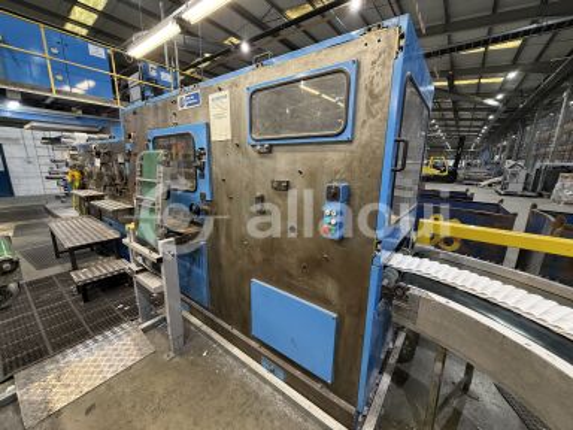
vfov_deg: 85.7
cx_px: 286
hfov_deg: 102.1
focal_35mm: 14
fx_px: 232
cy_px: 215
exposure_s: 1/50
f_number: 2.2
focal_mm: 2.22
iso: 200
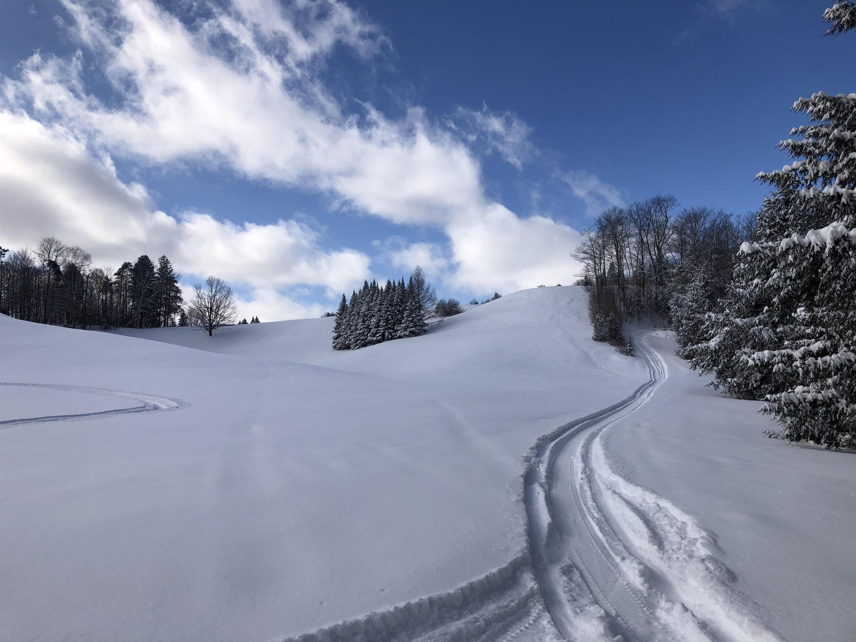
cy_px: 321
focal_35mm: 28
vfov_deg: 49.7
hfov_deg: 63.4
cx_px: 428
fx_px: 692
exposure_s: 1/4425
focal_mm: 3.99
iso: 25
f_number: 1.8
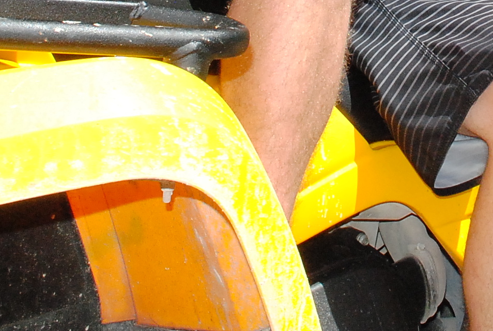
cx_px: 476
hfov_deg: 23.8
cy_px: -130
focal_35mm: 82
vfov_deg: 15.7
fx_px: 1125
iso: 800
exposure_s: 1/200
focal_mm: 18
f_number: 18
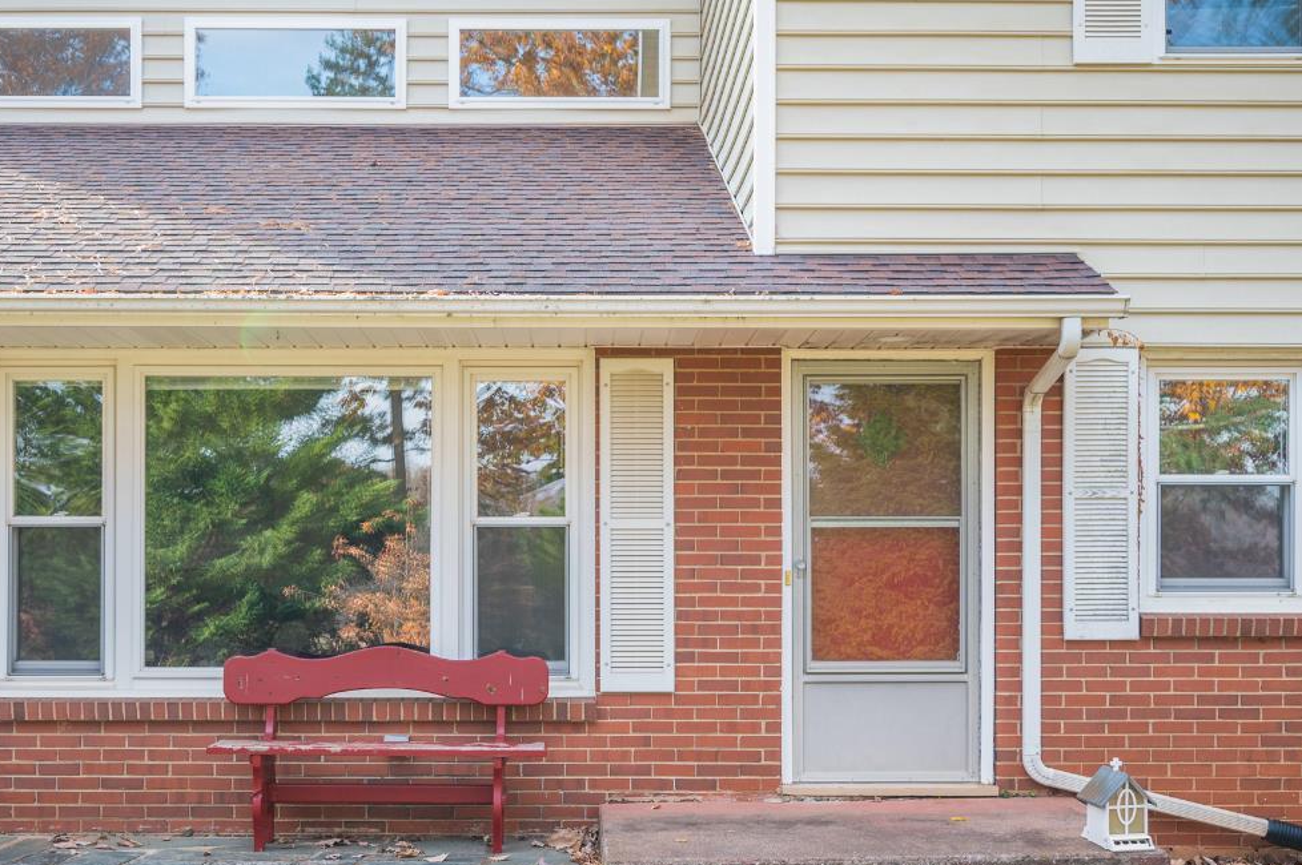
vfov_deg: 29.0
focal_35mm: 46
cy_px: 568
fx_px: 1662
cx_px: 584
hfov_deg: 42.7
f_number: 4
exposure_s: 1/60
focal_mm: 30
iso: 100
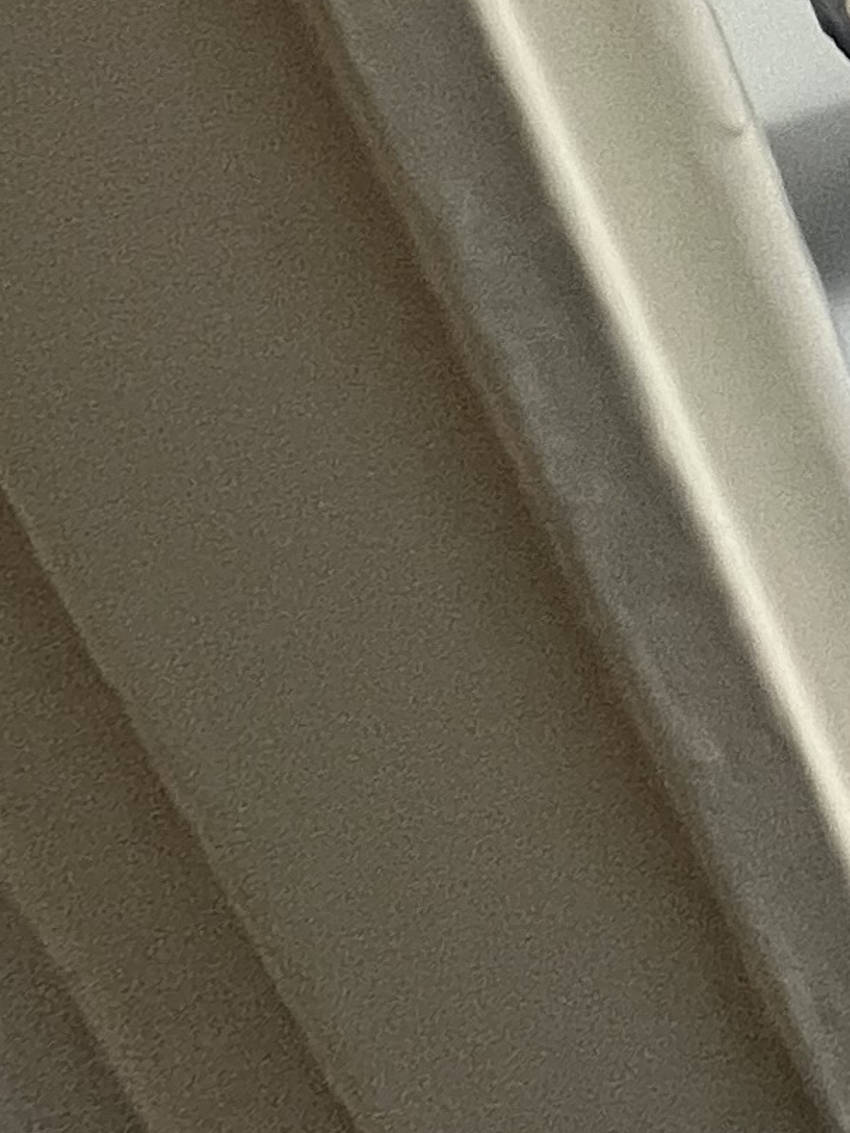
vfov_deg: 20.1
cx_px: 2801
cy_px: -976
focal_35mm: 65
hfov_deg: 10.3
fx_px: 2127
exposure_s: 1/99
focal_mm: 1.57
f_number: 1.8
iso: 250
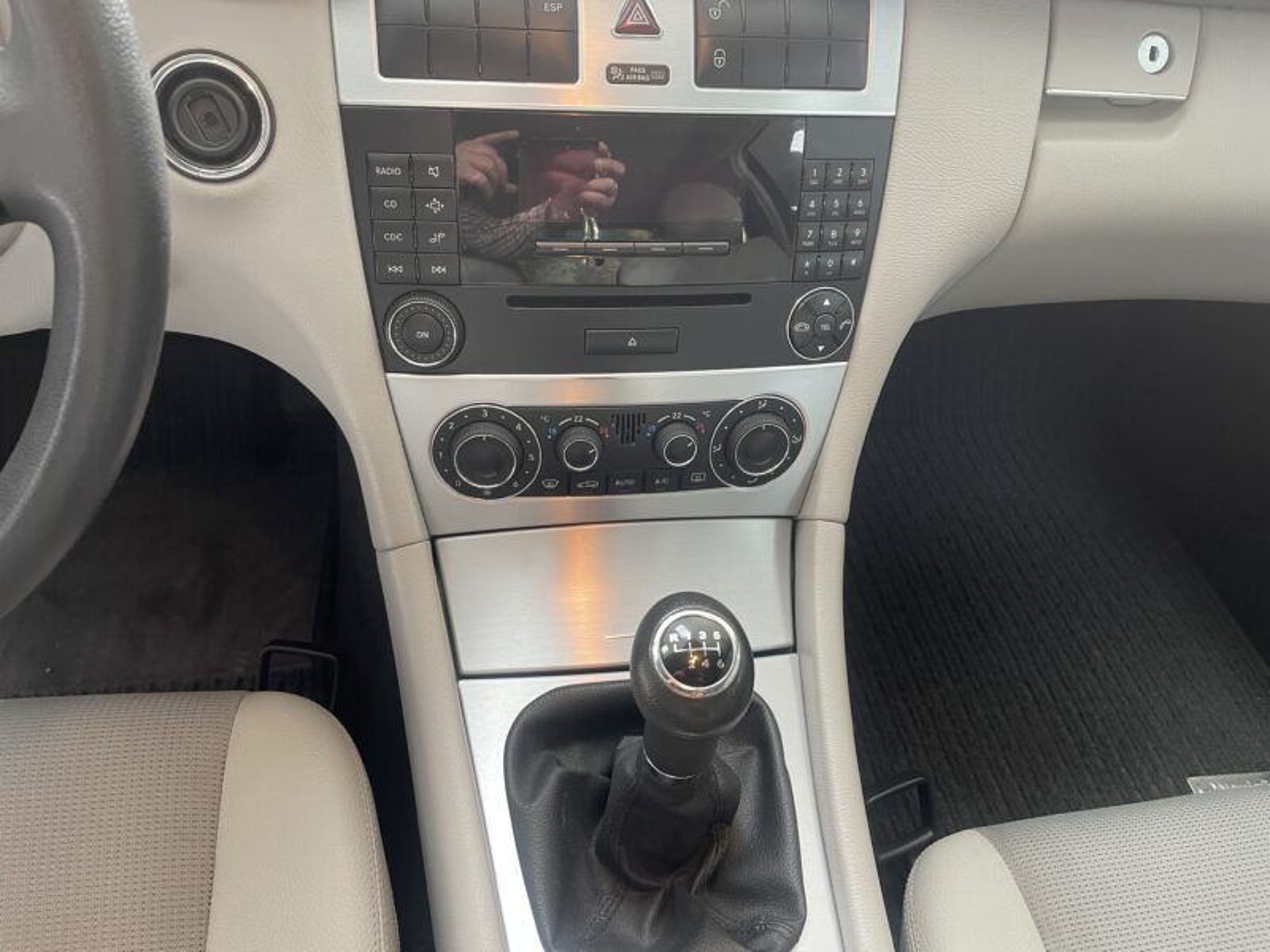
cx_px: 635
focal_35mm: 26
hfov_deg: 67.3
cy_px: 476
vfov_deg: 53.1
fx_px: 954
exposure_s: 1/50
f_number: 1.6
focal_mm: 4.2
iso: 160
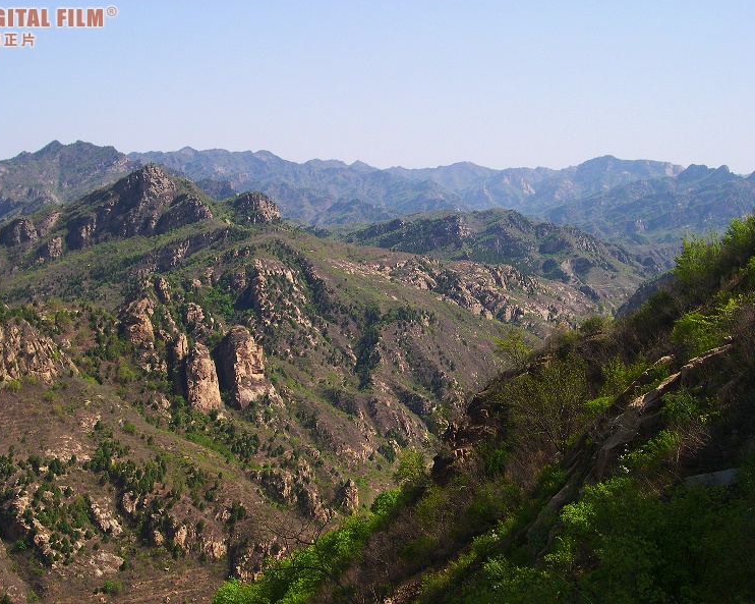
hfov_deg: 45.8
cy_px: 299
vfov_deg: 37.3
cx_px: 364
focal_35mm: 40
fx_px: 893
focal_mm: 8
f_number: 7.6
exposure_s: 1/132
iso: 100
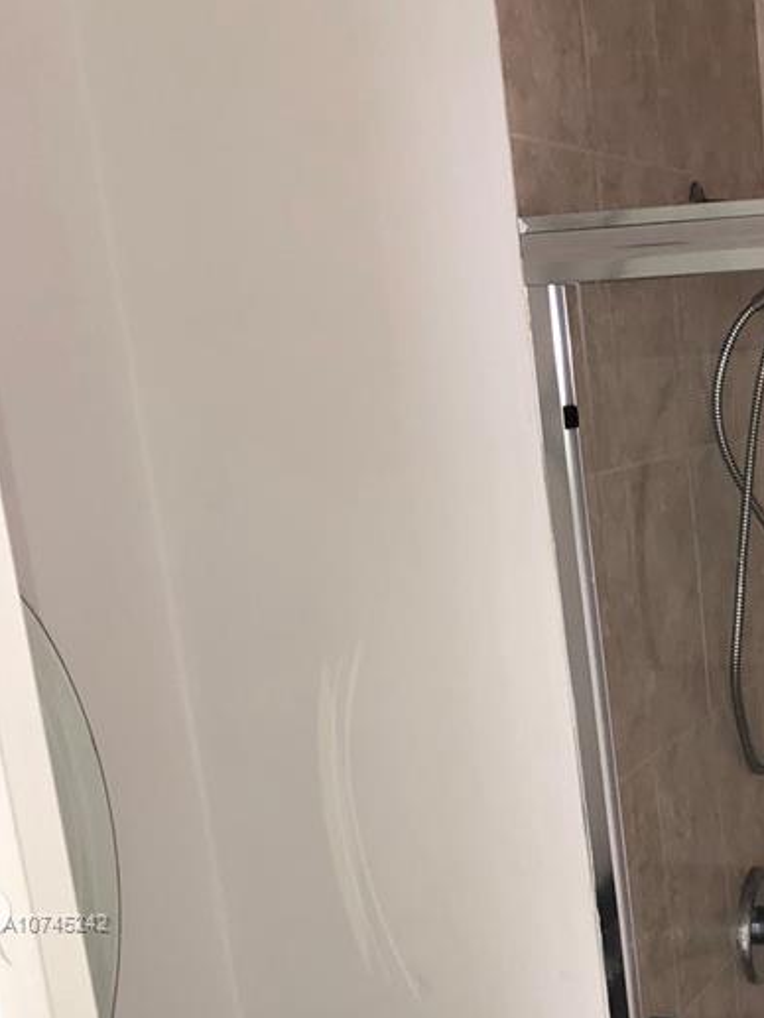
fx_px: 1912
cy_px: 923
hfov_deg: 21.5
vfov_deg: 28.6
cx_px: 819
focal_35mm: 65
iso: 64
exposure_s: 1/15
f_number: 1.8
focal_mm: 3.99
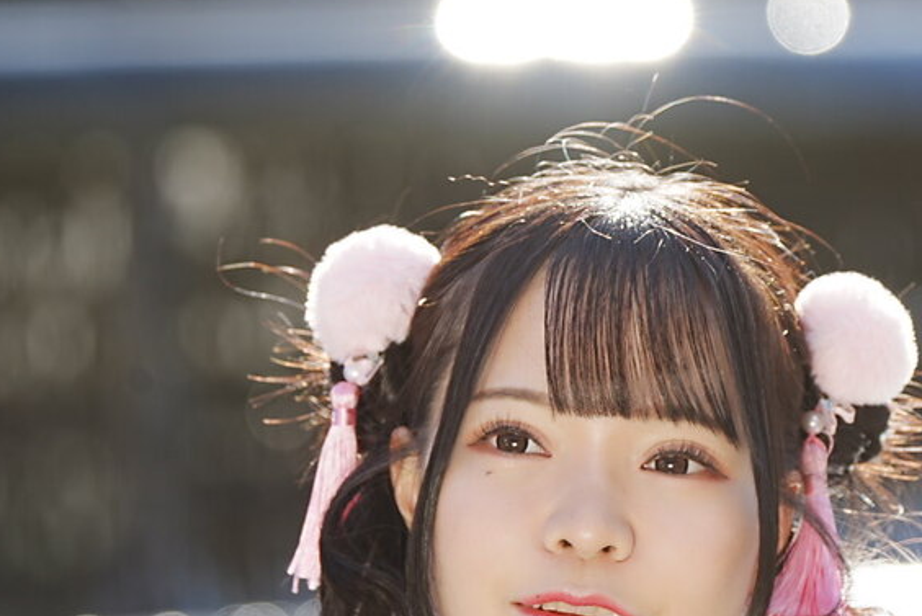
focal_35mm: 557
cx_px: 656
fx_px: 14276
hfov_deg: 3.7
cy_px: 279
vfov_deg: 2.5
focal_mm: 291
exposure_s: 1/160
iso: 100
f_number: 5.6
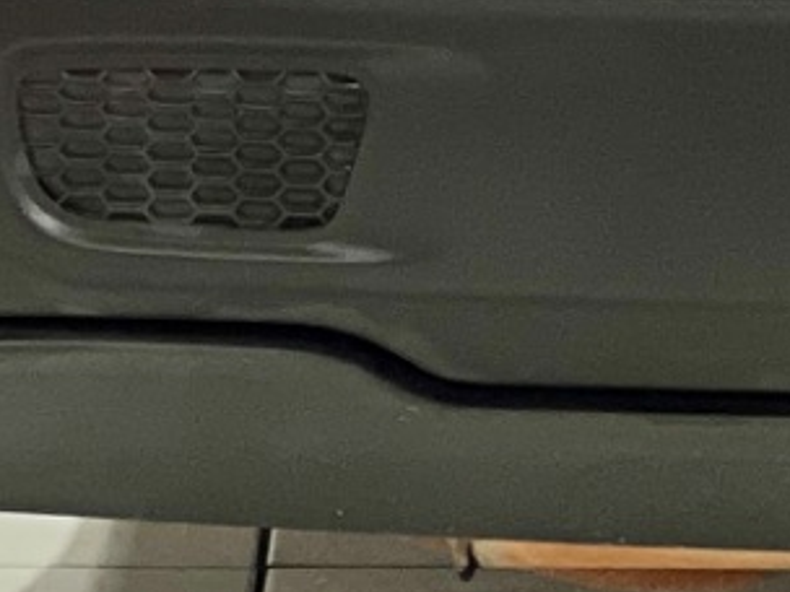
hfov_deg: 4.1
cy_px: -782
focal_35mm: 486
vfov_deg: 3.0
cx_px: 1180
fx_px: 11091
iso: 400
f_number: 2.8
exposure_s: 1/15
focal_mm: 9
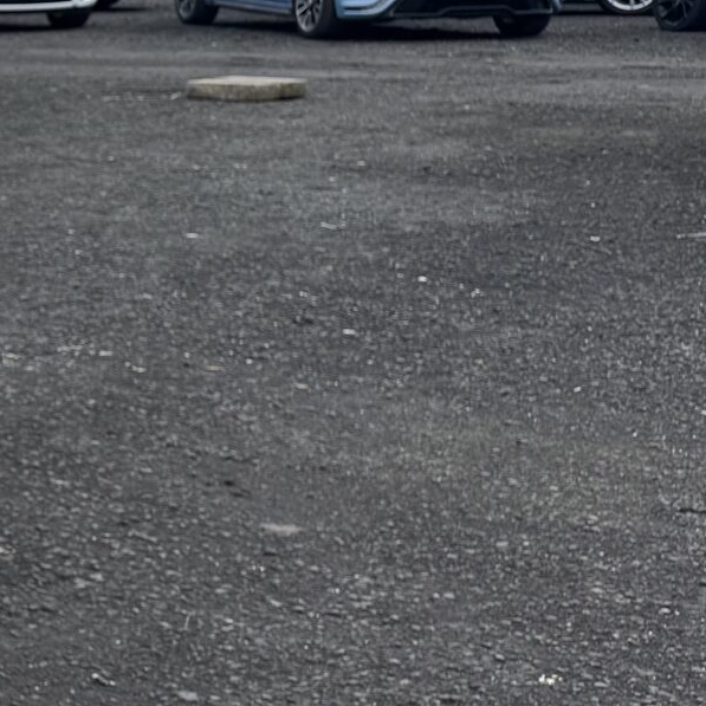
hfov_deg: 14.8
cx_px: -797
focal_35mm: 91
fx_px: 2100
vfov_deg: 19.1
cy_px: 290
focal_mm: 6.76
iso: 80
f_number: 1.78
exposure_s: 1/2833
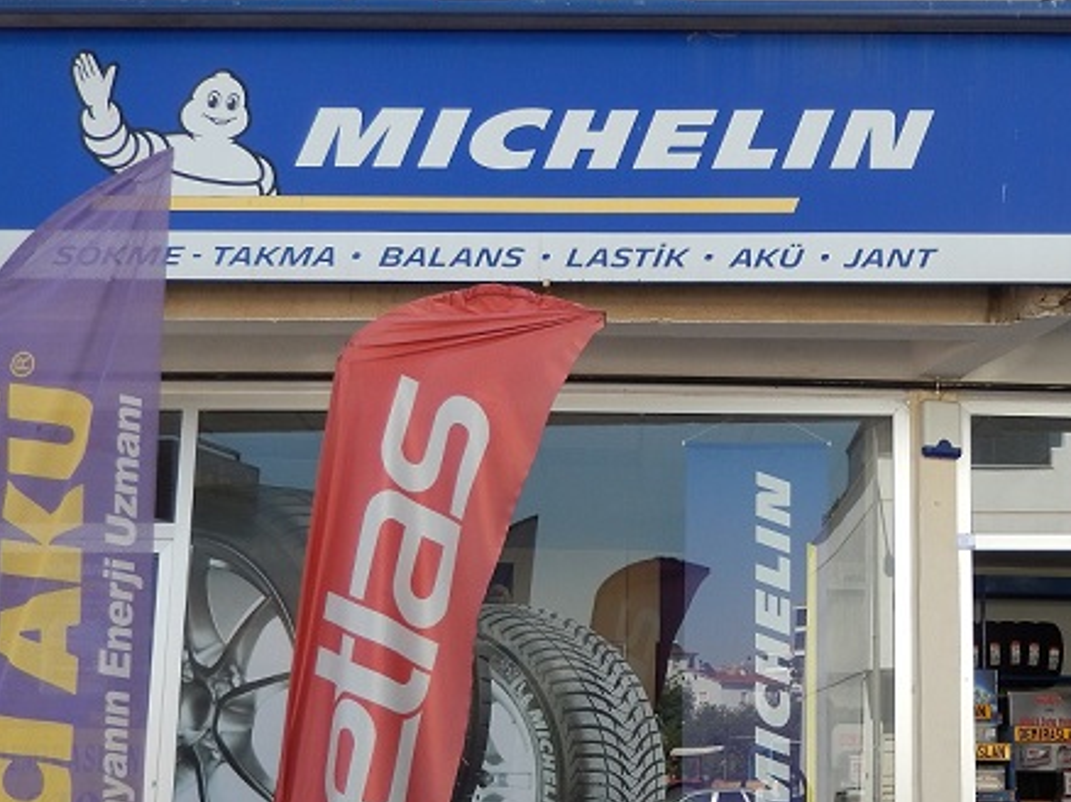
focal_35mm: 42
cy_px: 605
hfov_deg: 43.6
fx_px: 1299
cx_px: 779
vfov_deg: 33.6
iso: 125
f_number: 3.4
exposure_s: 1/500
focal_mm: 4.5
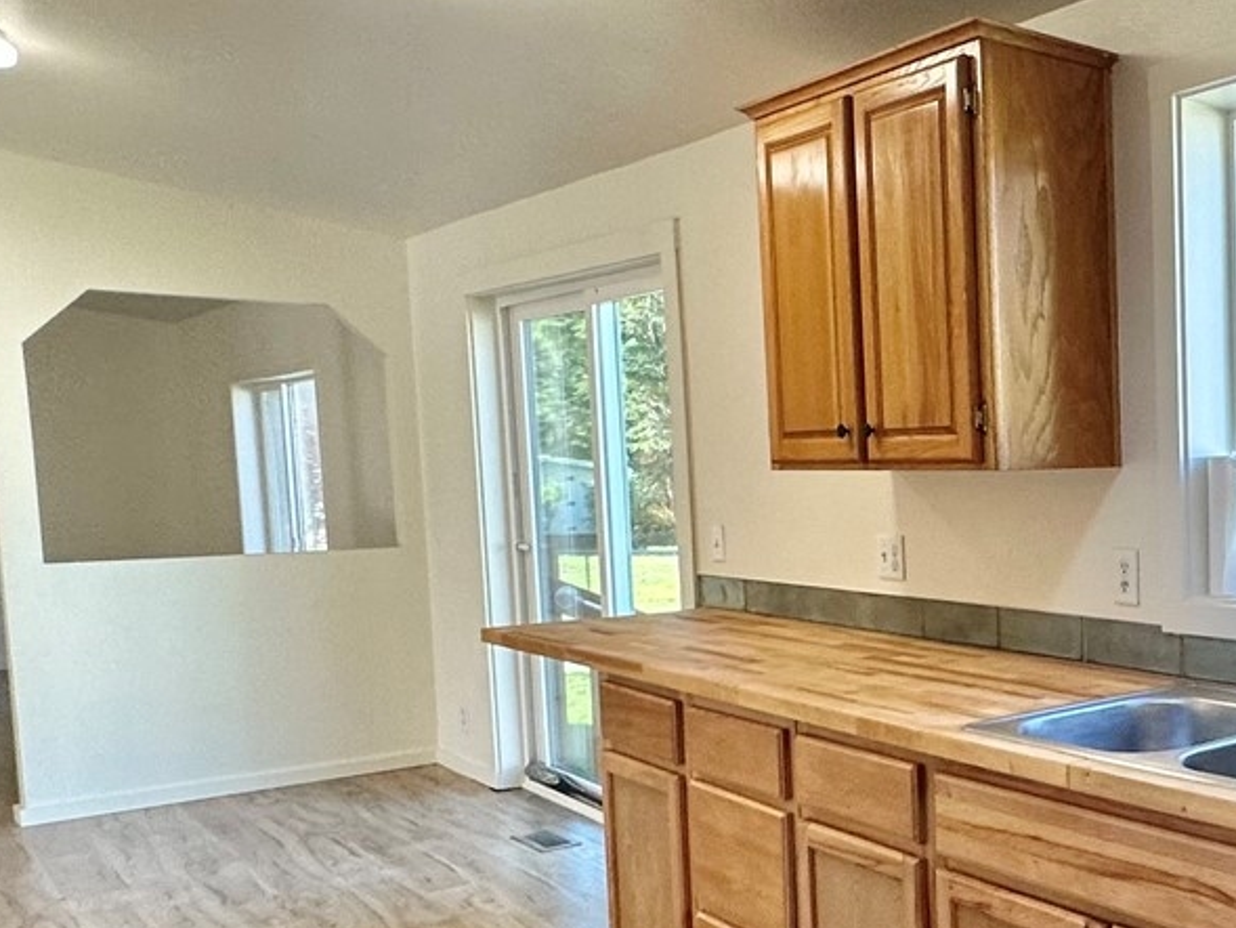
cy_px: 571
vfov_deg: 37.5
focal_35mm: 38
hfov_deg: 42.1
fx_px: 1357
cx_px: 1246
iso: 125
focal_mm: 2.22
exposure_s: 1/120
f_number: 2.2
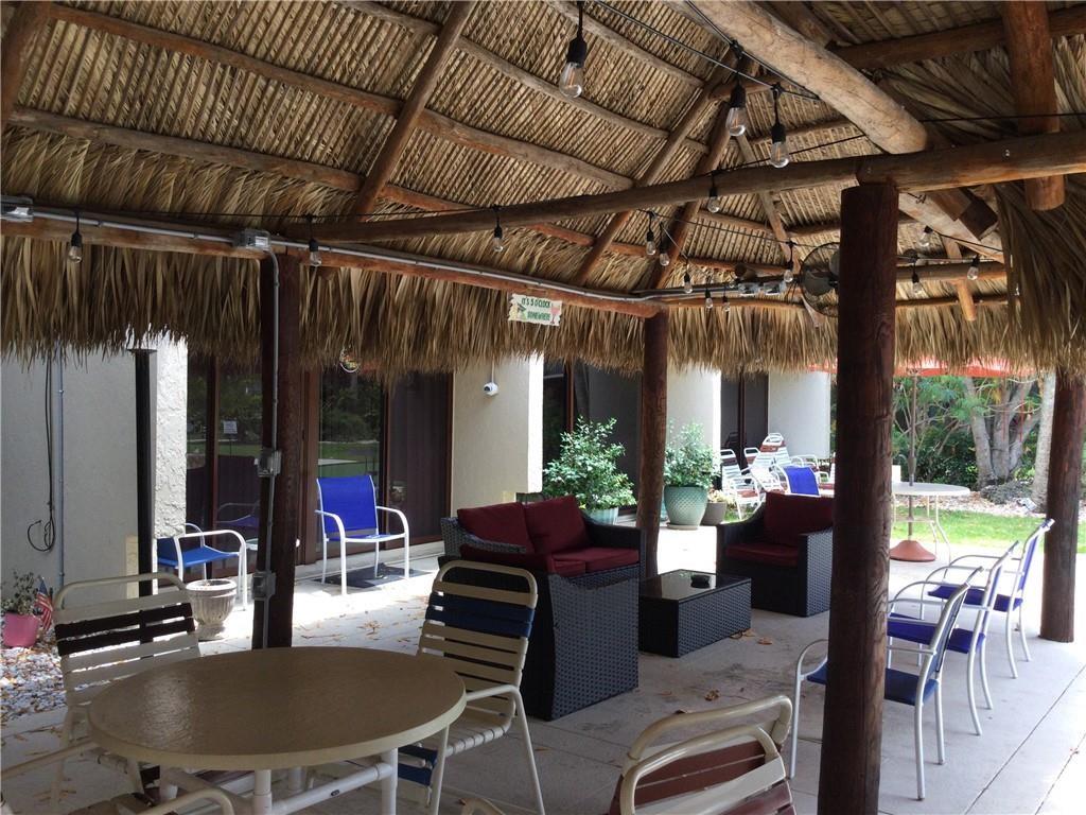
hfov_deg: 58.4
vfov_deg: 45.4
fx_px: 973
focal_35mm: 31
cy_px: 408
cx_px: 543
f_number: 2.4
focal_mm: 3.3
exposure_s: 1/120
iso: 40
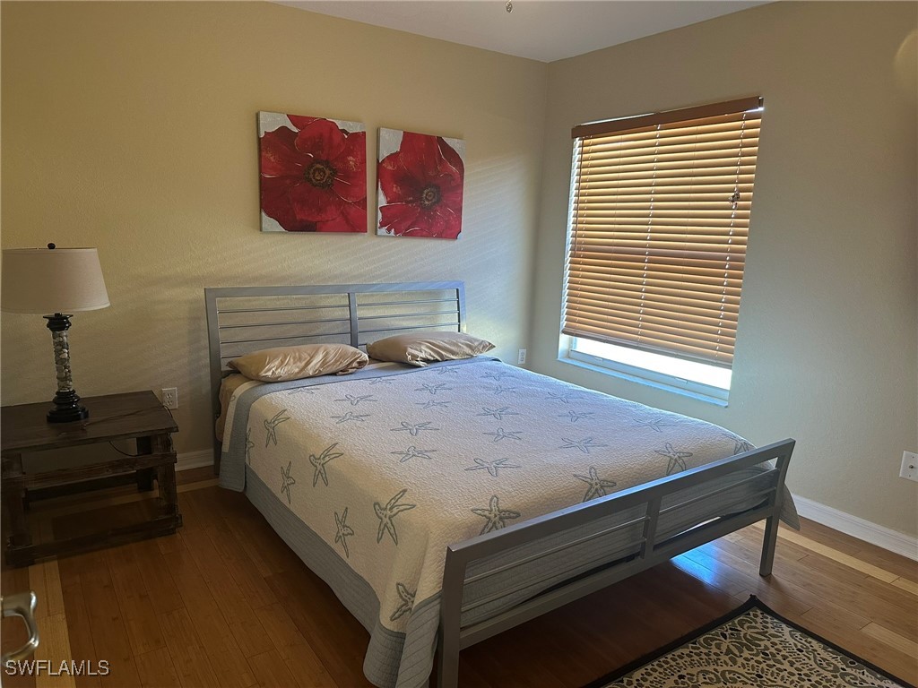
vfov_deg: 56.8
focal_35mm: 24
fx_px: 636
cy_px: 344
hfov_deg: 71.6
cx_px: 459
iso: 250
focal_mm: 6.86
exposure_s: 1/60
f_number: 1.78
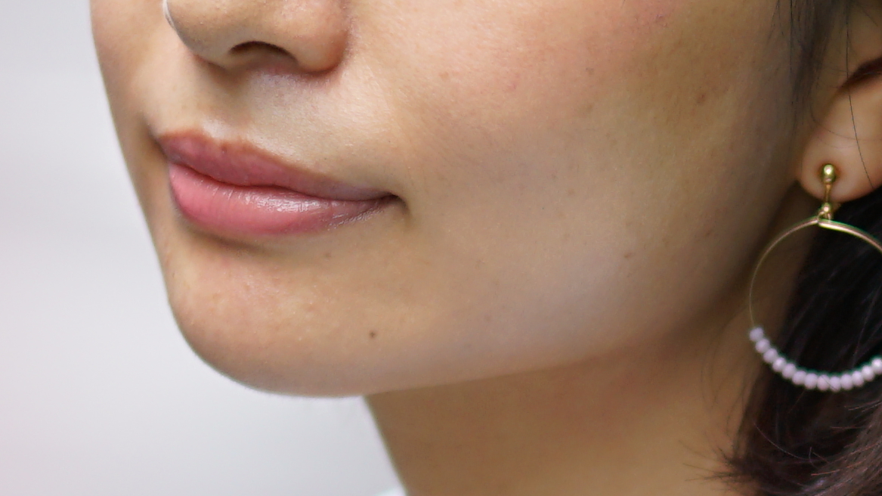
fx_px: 8348
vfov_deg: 3.4
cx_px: 1046
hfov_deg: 6.0
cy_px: 786
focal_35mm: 357
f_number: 1.4
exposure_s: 1/1000
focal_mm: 50
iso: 200
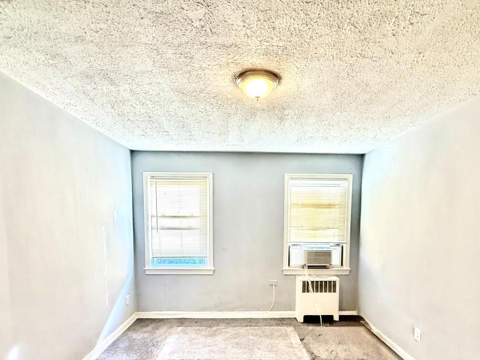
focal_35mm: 21
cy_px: 246
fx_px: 291
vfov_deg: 61.6
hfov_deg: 78.9
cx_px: 252
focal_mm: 2.22
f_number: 2.2
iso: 640
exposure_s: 1/120
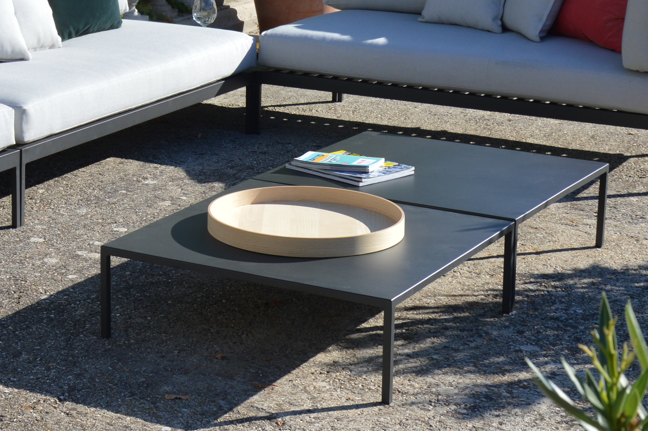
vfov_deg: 14.3
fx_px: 1691
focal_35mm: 94
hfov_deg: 21.2
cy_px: -8
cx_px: 66
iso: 100
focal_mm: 26
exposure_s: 1/250
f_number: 8
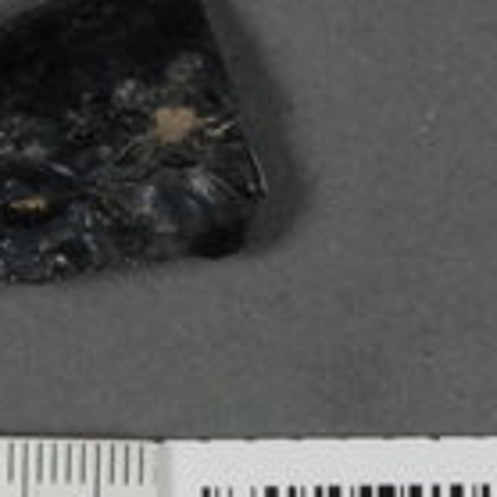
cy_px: 456
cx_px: 220
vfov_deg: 7.2
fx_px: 3915
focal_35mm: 241
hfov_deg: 7.3
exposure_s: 1/20
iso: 1600
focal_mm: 48
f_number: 36
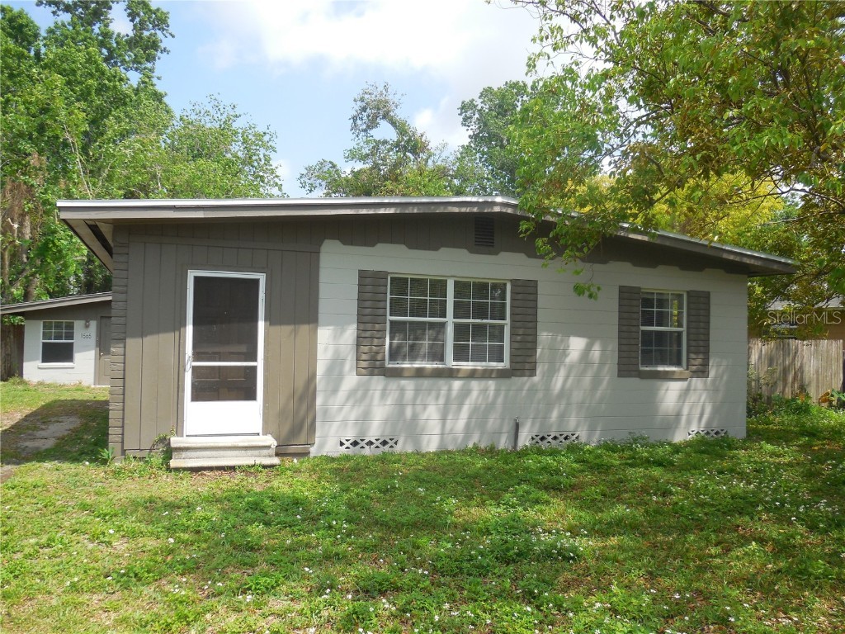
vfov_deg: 46.8
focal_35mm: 30
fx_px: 732
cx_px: 422
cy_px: 317
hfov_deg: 60.0
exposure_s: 1/800
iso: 125
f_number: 3.2
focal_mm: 5.3
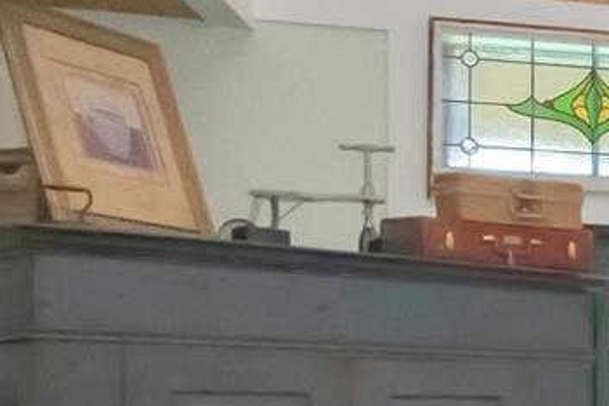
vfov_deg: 16.4
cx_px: 1123
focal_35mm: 82
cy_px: 368
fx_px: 1387
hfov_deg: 18.7
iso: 5000
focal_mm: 12
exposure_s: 1/160
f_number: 10
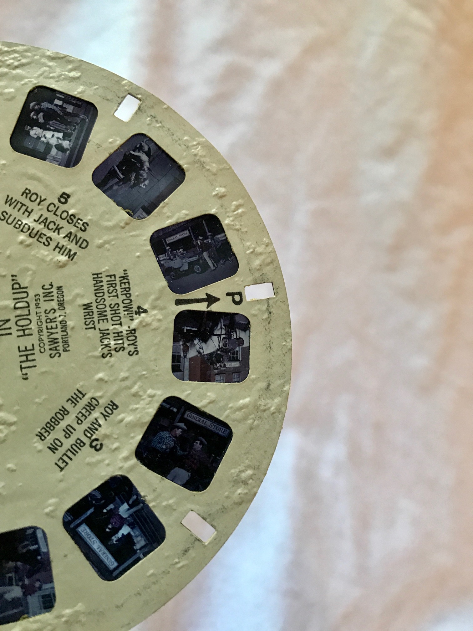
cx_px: 236
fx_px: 510
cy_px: 316
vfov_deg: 63.4
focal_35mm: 28
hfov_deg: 49.7
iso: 80
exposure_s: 1/15
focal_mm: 3.99
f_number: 1.8
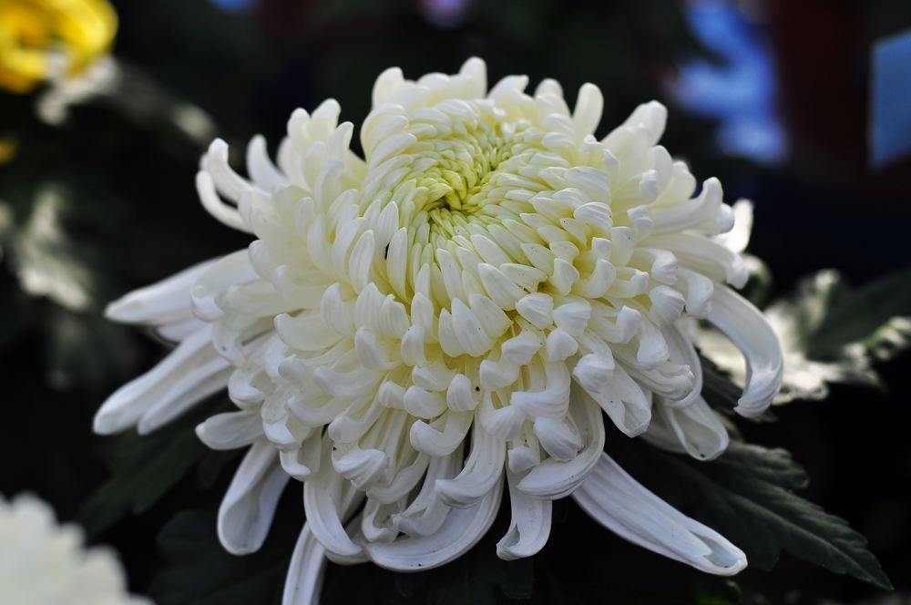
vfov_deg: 18.1
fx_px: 1895
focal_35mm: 75
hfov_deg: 27.0
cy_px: 302
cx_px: 456
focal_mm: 50
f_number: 3.5
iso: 200
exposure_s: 1/1600
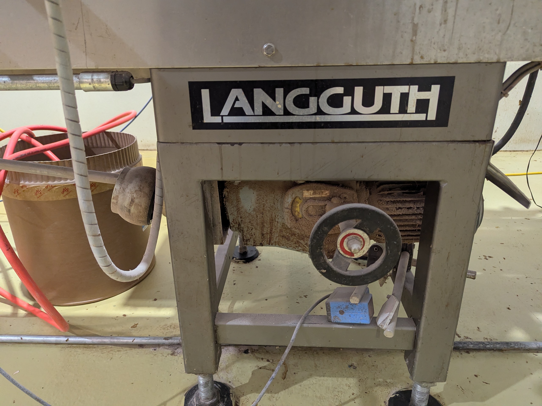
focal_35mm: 24
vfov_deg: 56.8
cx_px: 271
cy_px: 203
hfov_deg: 71.6
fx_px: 376
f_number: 1.85
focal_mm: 6.81
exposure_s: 1/141
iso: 1148
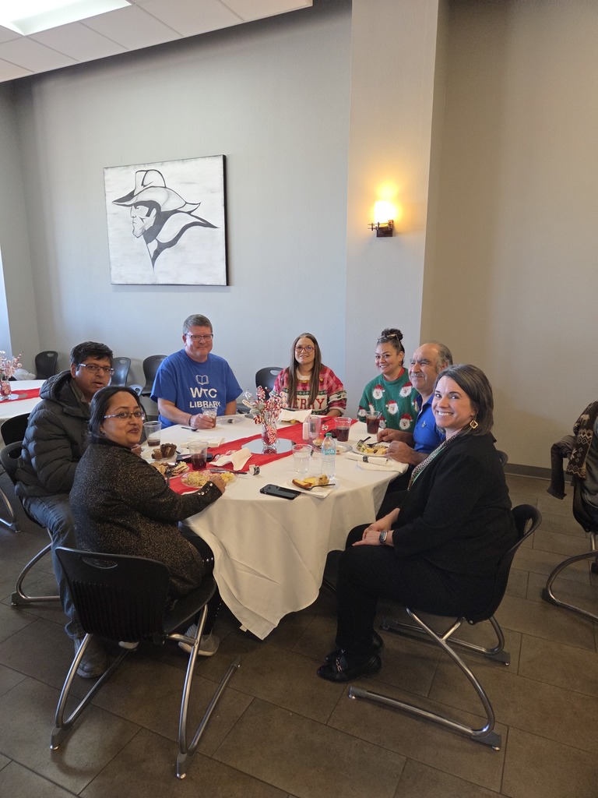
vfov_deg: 73.9
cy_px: 399
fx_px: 530
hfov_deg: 58.9
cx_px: 299
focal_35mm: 23
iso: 320
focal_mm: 5.4
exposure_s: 1/120
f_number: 1.8
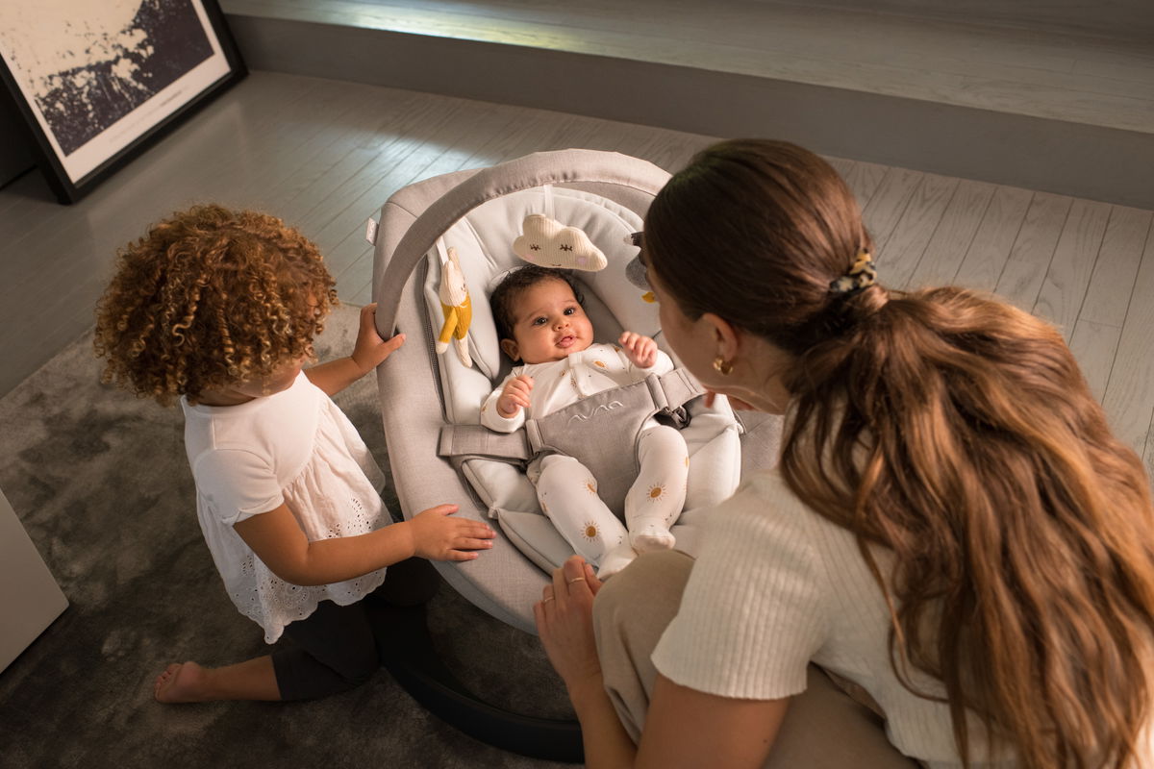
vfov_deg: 37.9
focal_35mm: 35
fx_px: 1122
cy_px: 384
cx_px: 577
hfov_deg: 54.4
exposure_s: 1/200
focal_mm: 35
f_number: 5
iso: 1250
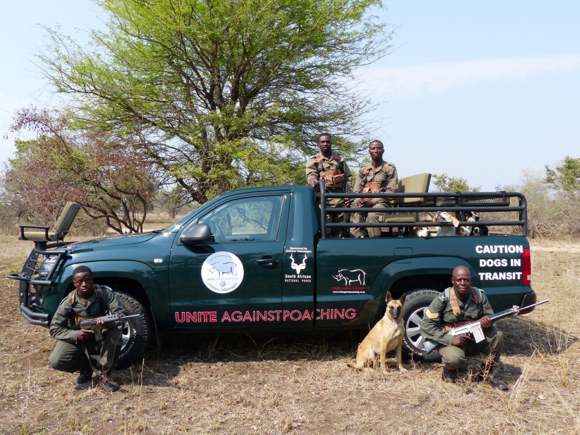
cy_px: 218
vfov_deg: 45.4
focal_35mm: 31
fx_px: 519
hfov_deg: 58.4
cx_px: 290
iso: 100
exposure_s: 1/640
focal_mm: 5.5
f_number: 4
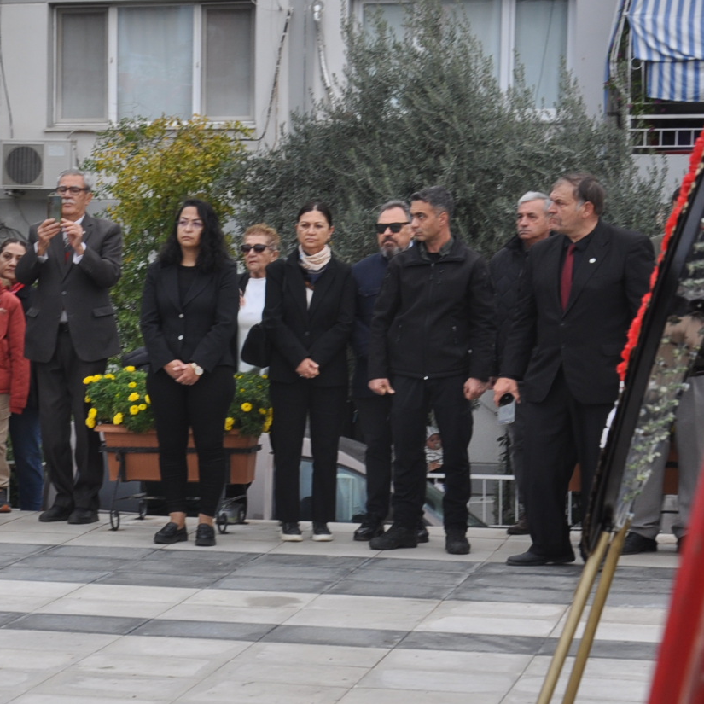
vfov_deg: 12.6
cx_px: -148
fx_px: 3198
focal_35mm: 139
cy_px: 332
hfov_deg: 12.3
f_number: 8
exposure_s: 1/60
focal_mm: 42
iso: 200
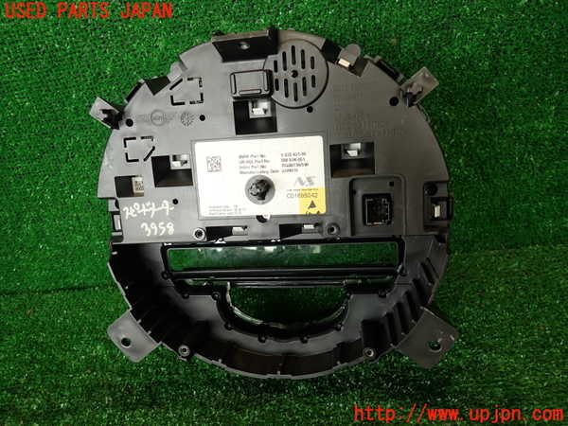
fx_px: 410
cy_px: 213
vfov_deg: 54.9
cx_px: 284
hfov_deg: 69.4
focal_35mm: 25
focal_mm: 4.5
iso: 100
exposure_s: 1/60
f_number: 2
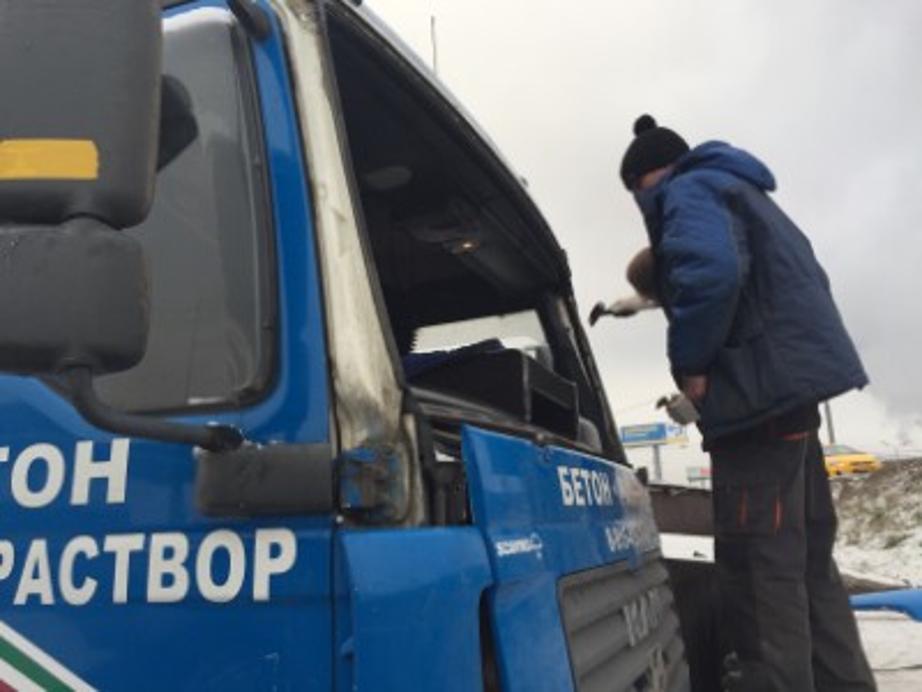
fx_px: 772
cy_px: 346
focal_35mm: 29
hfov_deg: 61.7
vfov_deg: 48.2
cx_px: 461
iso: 32
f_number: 2.2
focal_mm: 4.15
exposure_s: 1/255
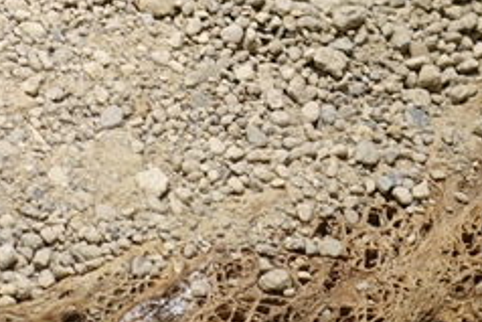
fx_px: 4032
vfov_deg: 4.5
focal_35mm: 301
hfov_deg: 6.8
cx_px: 508
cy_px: -317
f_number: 4
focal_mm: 25.7
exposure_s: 1/125
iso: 125
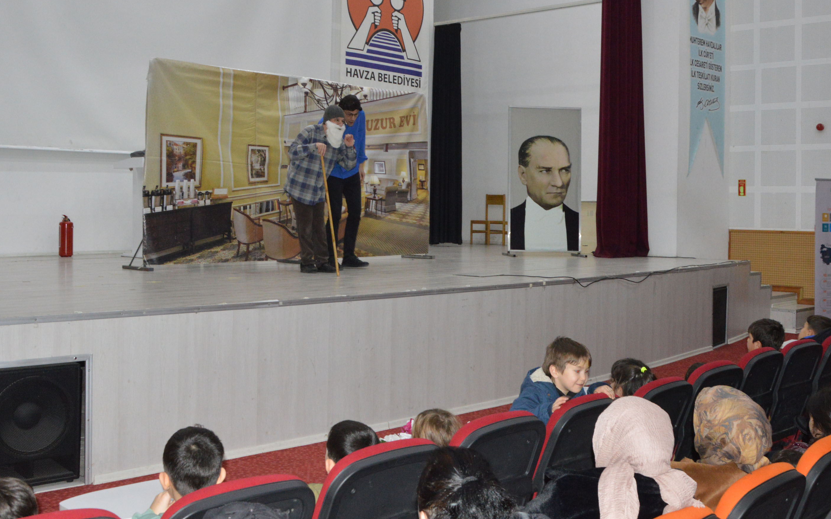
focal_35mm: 34
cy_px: 247
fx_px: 770
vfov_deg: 37.3
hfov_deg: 56.7
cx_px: 420
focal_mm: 22
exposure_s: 1/60
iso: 1600
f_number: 10
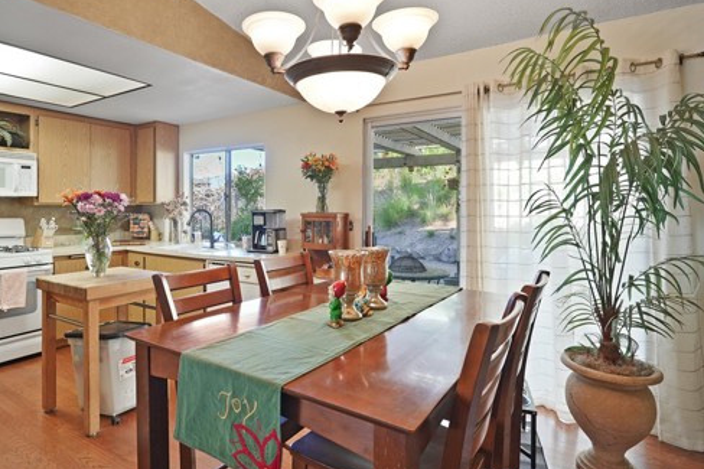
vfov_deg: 59.1
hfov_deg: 80.4
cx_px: 289
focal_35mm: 21
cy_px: 196
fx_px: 411
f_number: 4
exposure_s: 1/15
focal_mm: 16
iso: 640
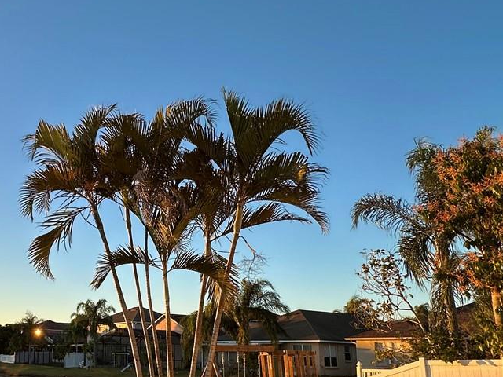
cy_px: 274
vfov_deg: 39.8
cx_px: 73
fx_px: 509
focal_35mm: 35
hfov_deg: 48.4
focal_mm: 2.22
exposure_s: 1/556
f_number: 2.2
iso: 40
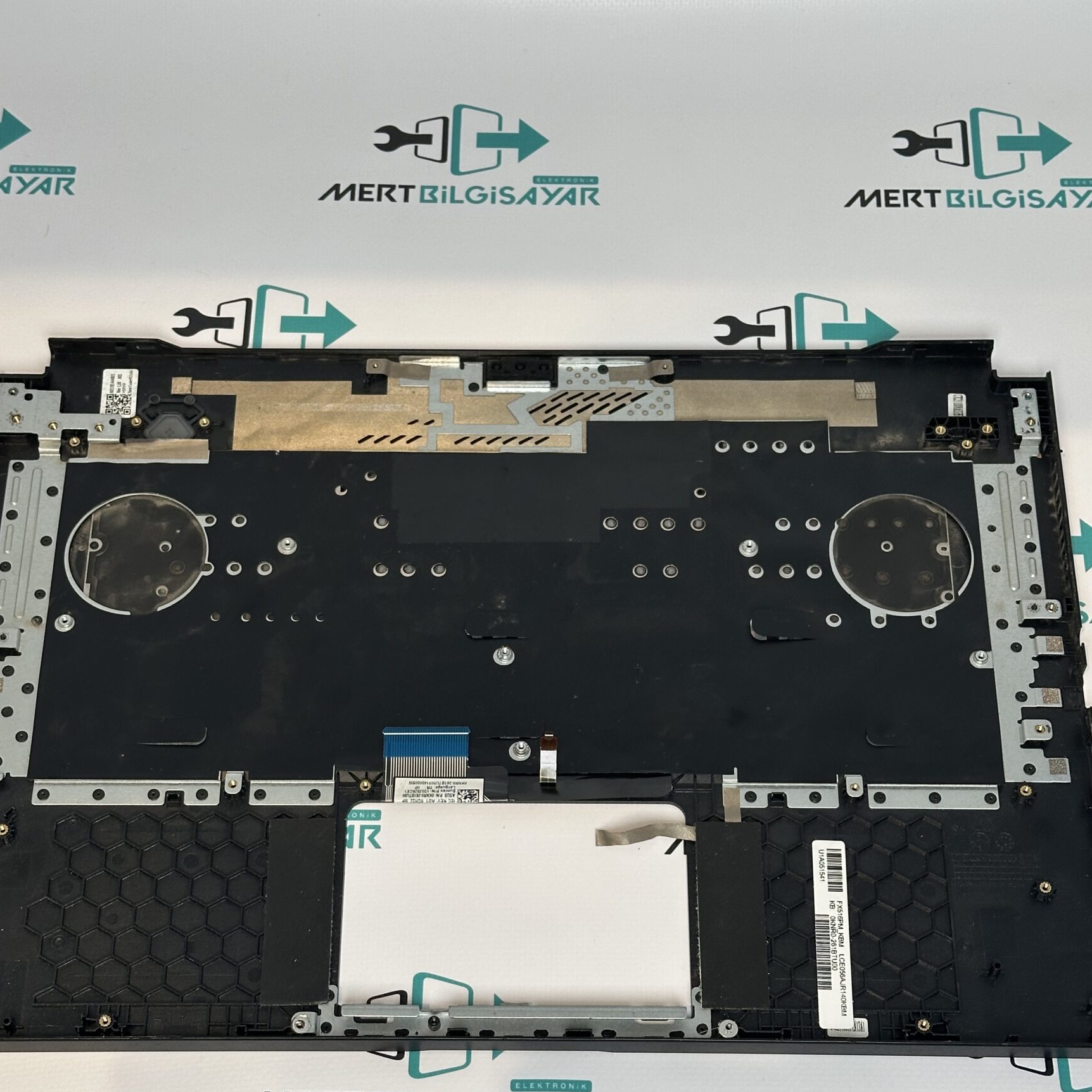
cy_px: 639
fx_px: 2248
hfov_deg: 27.3
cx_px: 524
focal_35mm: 63
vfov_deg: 27.3
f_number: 1.78
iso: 64
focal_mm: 6.86
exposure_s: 1/467
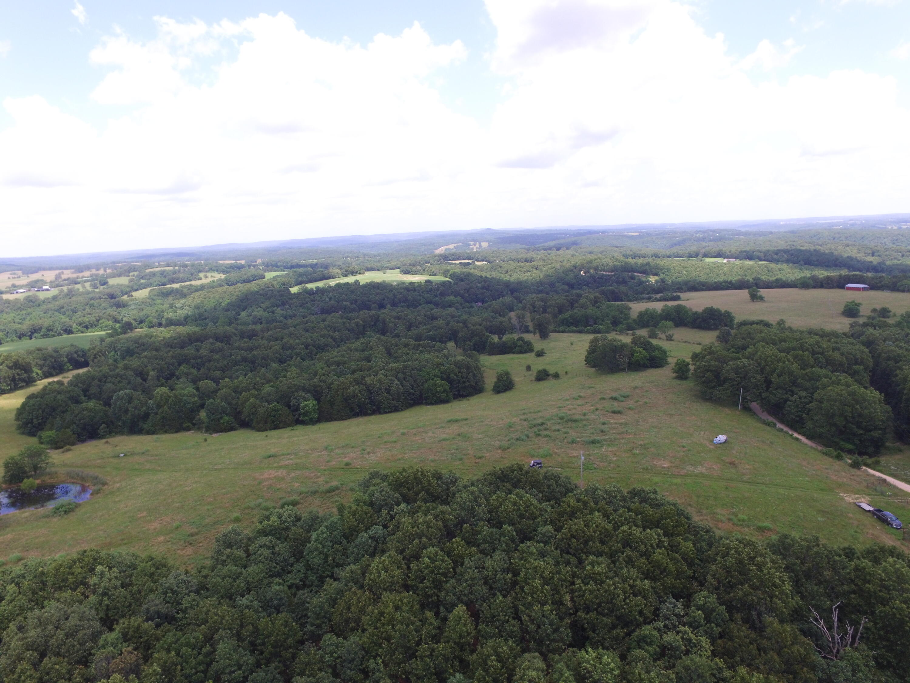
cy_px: 342
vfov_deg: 66.0
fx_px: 526
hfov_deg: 81.7
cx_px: 455
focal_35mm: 20
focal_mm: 3.61
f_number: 2.8
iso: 100
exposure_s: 1/565
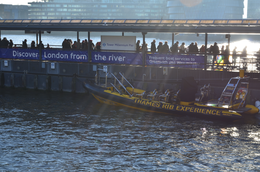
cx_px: 130
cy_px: 86
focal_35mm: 66
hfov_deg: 30.6
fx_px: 476
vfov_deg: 20.5
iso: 100
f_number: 11
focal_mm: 44
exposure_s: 1/125
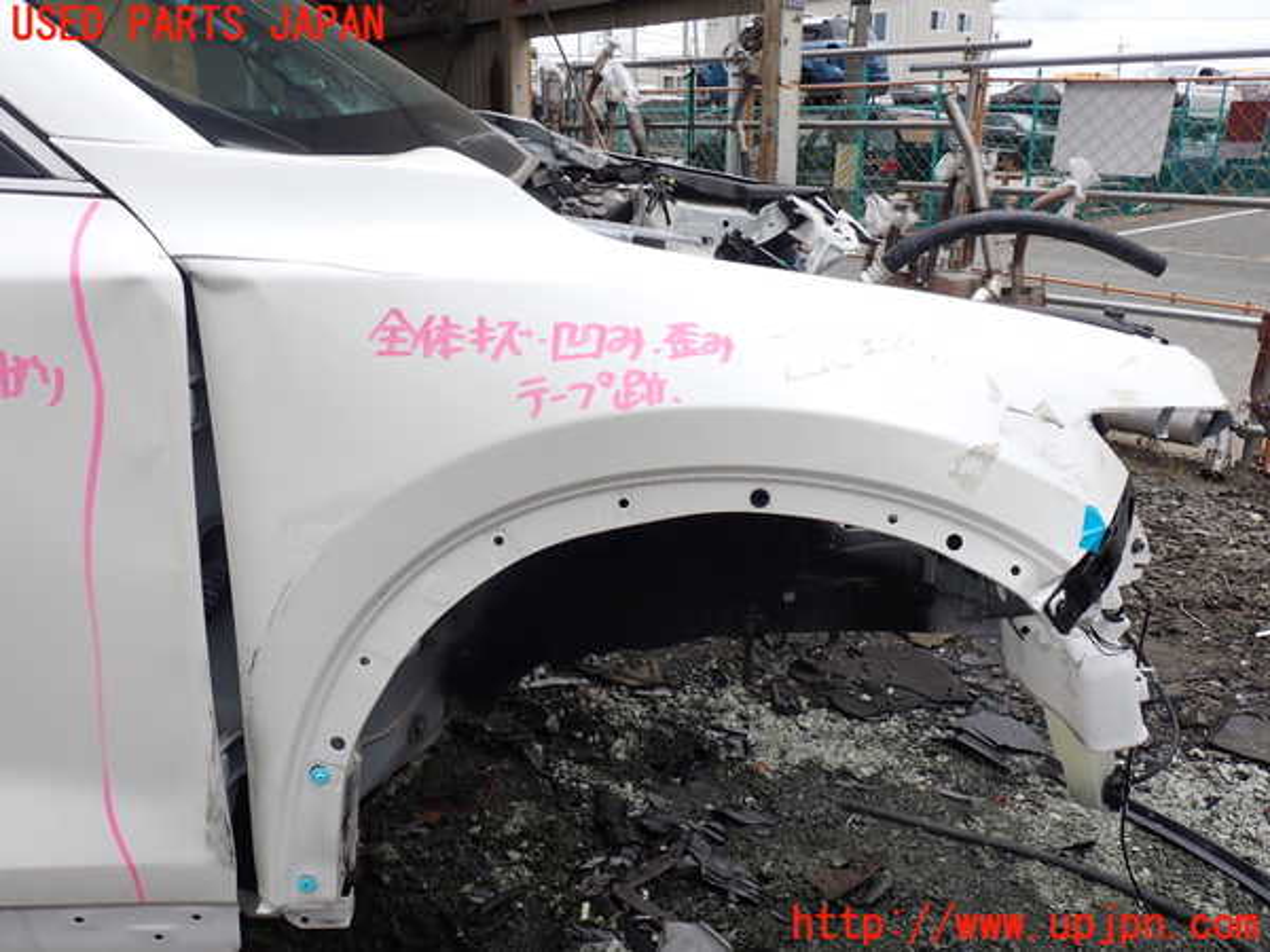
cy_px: 476
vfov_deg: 46.8
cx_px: 635
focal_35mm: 30
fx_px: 1101
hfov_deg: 60.0
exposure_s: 1/400
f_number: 3.2
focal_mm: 5.4
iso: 100
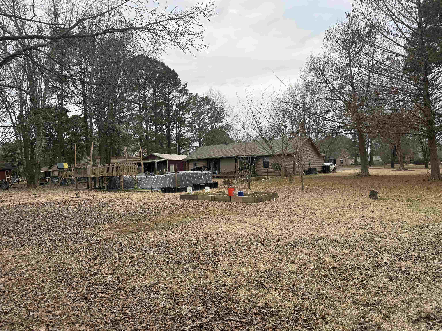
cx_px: 221
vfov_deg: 56.8
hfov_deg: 71.6
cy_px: 166
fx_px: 306
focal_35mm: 24
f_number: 1.78
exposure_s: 1/391
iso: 80
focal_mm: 6.76
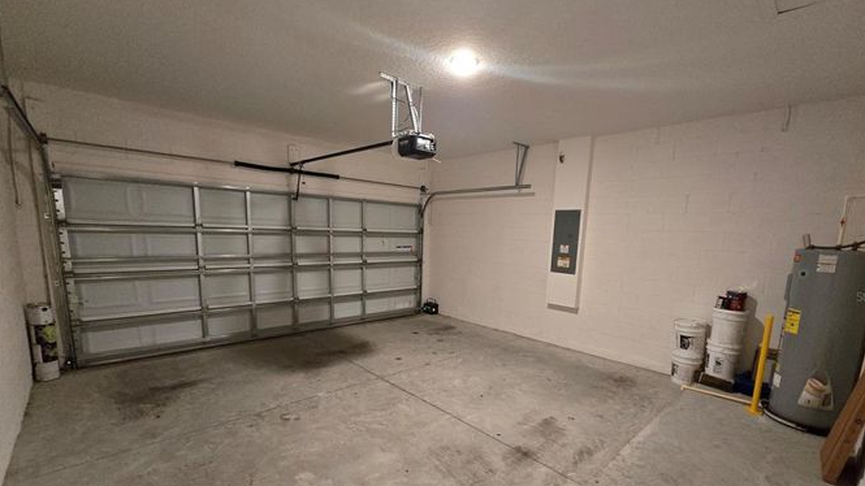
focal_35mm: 15
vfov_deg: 69.7
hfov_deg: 102.9
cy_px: 296
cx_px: 452
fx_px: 344
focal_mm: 2.2
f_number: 2.2
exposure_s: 1/60
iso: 1000
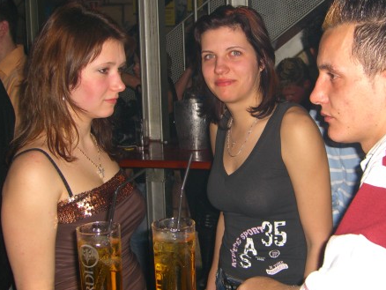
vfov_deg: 28.0
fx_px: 580
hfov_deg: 36.7
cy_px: 121
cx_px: 228
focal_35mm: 52
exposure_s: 1/60
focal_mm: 7.9
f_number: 2.8
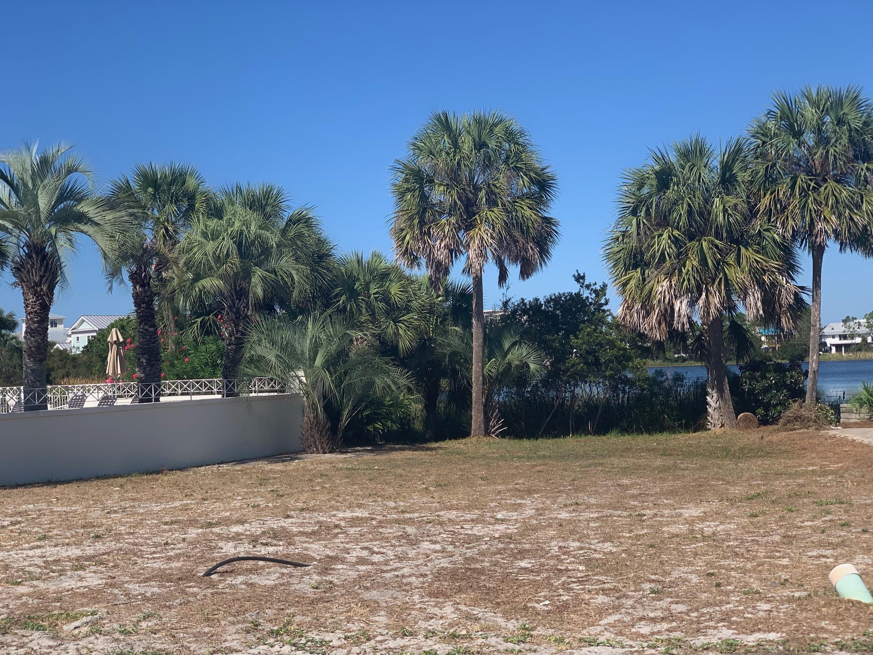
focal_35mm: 52
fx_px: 1311
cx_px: 436
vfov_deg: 28.0
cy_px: 328
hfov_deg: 36.8
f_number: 2.4
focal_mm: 6
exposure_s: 1/1332
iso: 16
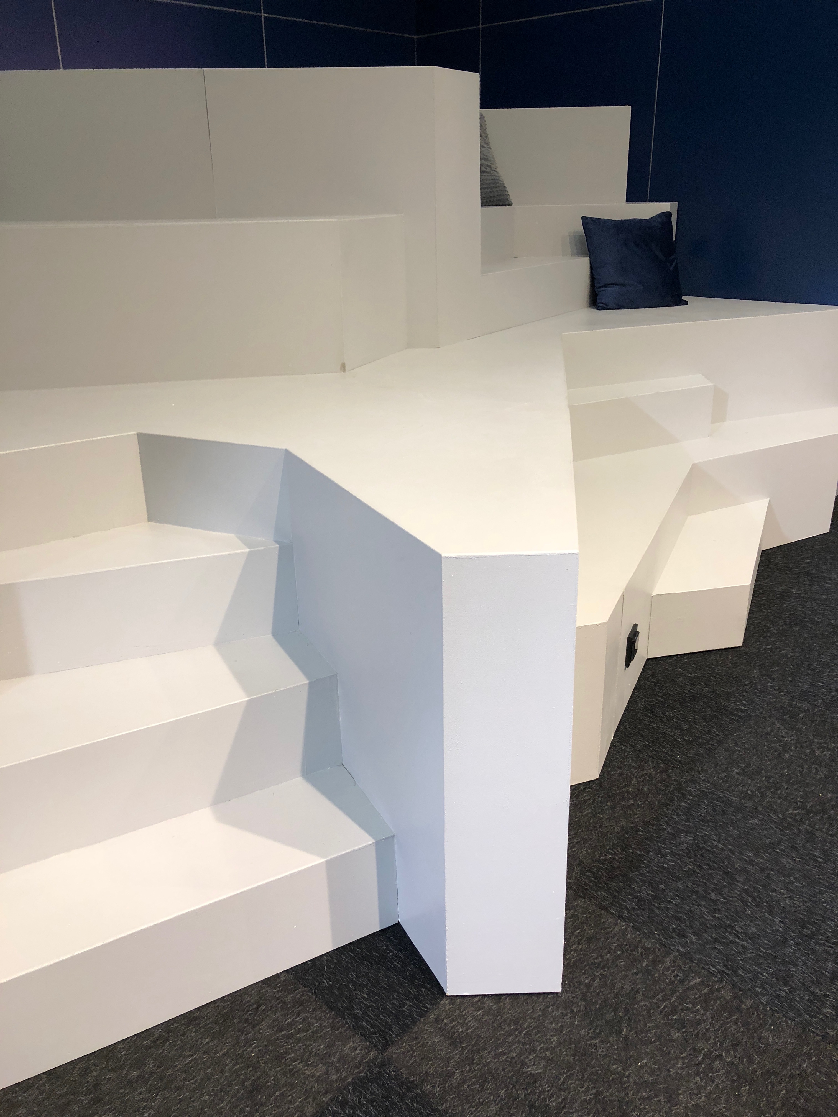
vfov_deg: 63.4
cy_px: 558
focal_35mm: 28
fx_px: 904
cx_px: 419
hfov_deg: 49.7
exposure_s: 1/25
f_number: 1.8
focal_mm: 3.99
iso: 32
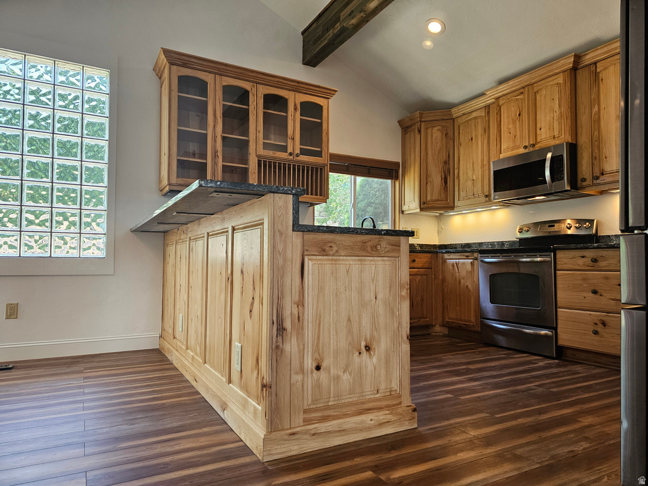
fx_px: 431
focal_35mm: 23
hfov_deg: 73.9
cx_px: 324
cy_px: 243
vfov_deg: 58.9
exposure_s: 1/120
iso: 125
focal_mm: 6.3
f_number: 1.7
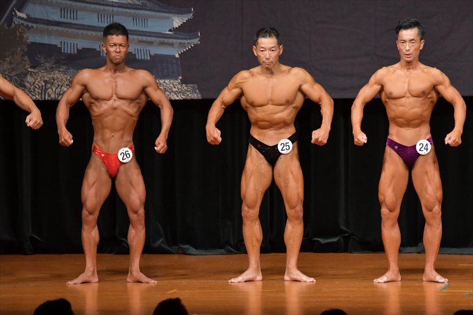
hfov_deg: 7.2
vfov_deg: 4.8
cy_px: 158
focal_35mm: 285
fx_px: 3743
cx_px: 236
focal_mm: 190
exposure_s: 1/400
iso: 5000
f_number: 5.6
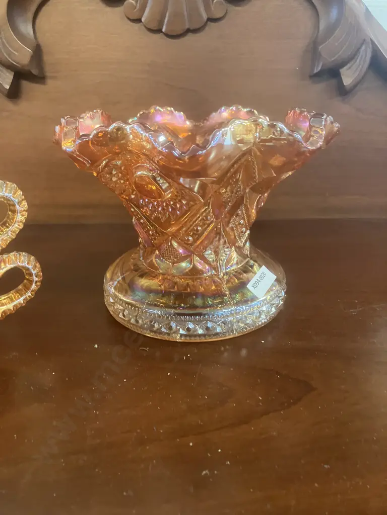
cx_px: 194
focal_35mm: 28
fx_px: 417
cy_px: 258
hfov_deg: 49.7
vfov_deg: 63.4
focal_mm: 3.99
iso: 400
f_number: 1.8
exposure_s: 1/33
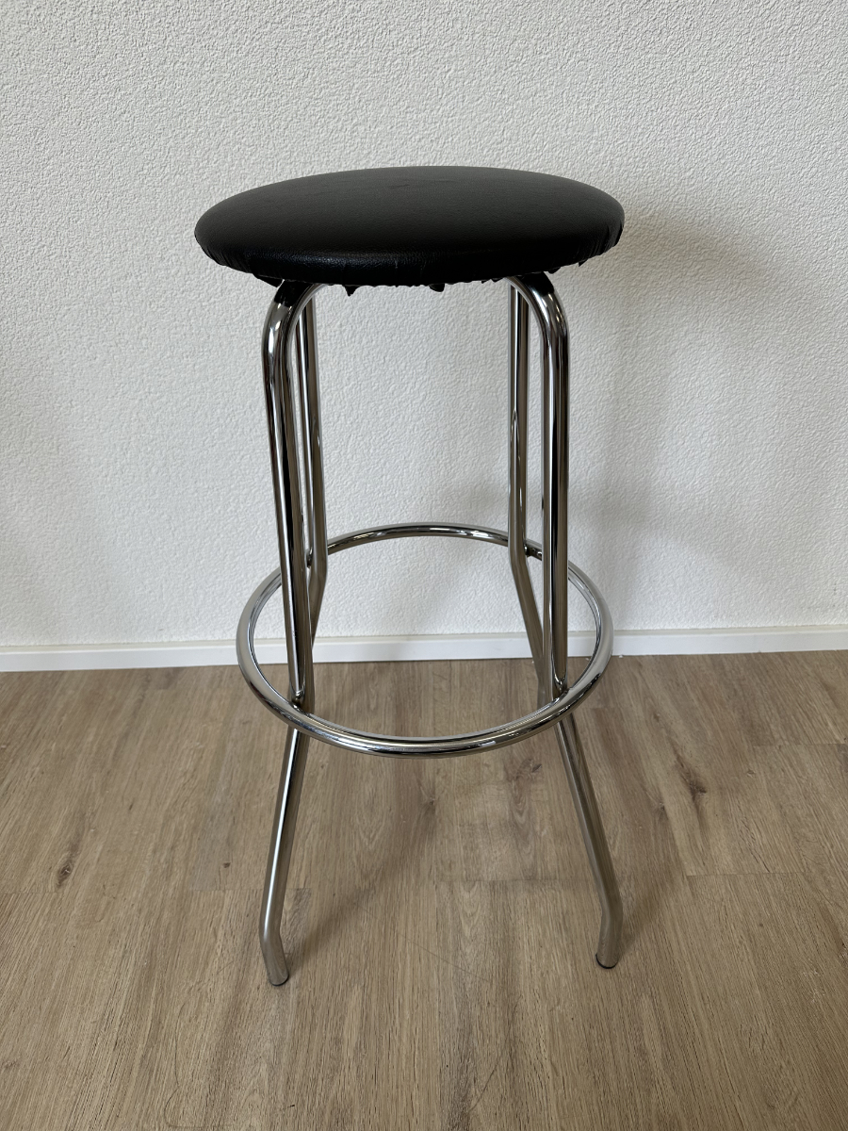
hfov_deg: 56.8
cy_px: 566
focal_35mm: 24
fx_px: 784
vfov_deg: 71.6
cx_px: 424
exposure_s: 1/100
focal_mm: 6.9
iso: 50
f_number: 1.8
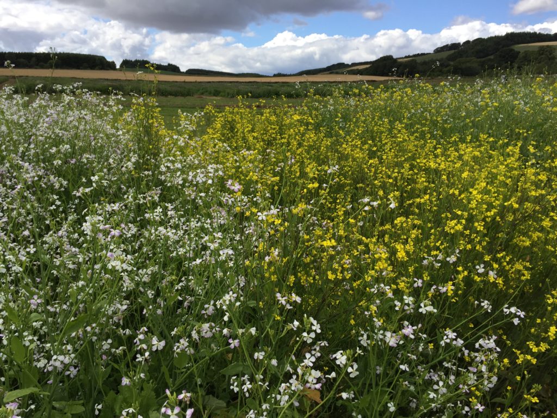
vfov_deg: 48.2
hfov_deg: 61.7
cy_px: 209
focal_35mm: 29
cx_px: 278
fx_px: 467
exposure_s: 1/1582
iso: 32
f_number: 2.2
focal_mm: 4.15
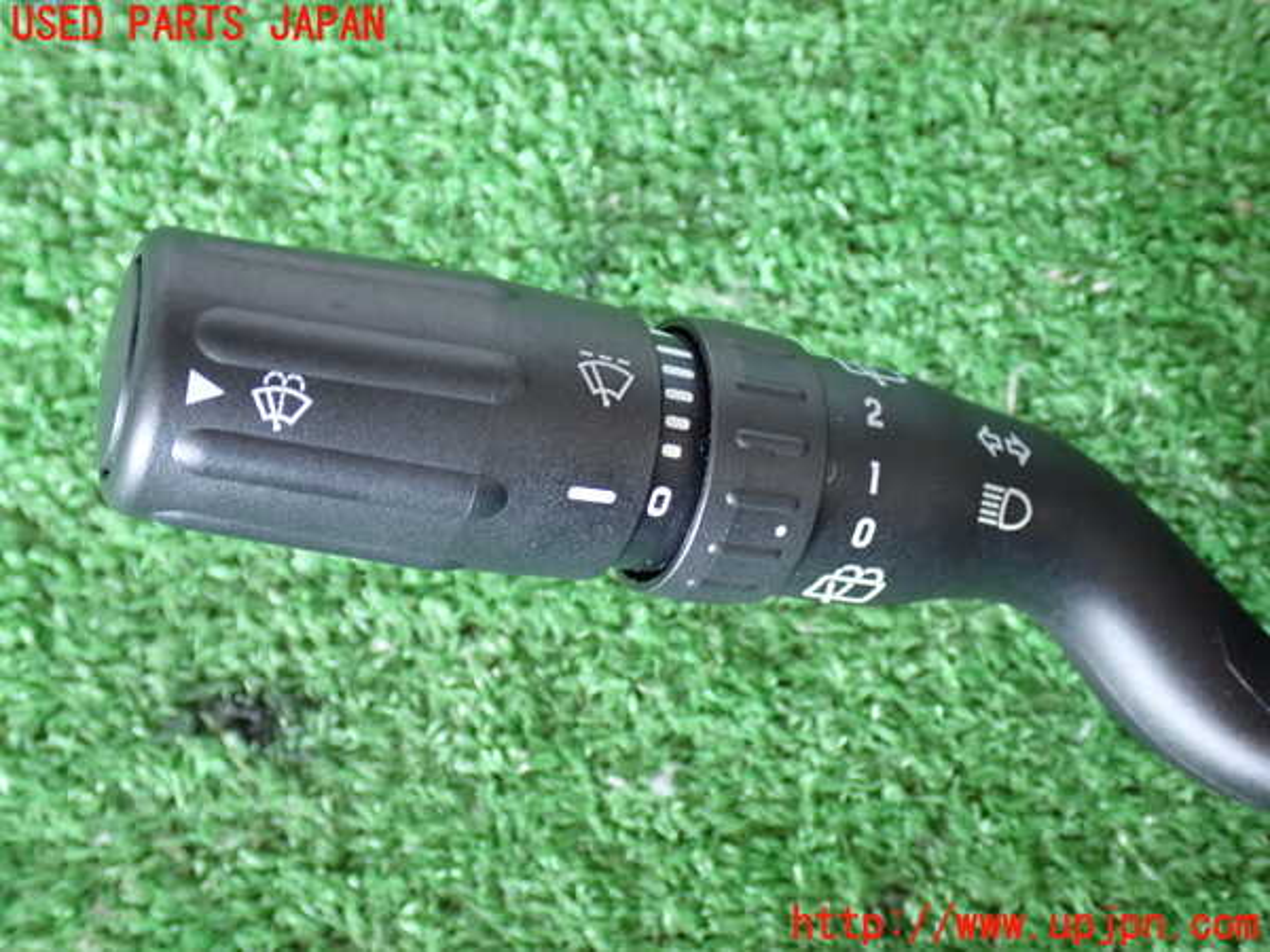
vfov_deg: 32.9
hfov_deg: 42.9
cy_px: 476
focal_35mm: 44
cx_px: 635
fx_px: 1614
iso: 800
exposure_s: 1/40
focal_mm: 7.84
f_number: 2.9
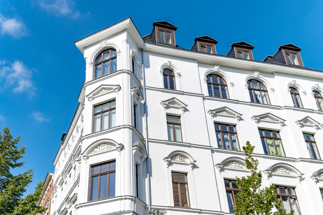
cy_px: 108
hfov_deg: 61.9
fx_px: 269
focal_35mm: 30
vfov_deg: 43.6
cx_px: 162
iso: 100
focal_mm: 30
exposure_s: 1/800
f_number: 8
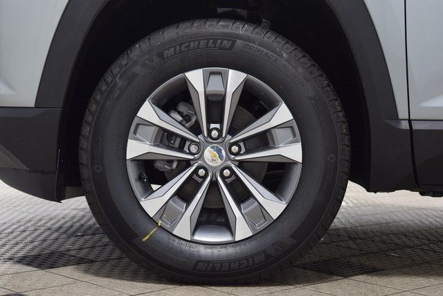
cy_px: 148
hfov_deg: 27.0
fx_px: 923
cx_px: 222
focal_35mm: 75
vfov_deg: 18.2
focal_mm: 50
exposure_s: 1/15
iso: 800
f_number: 6.3
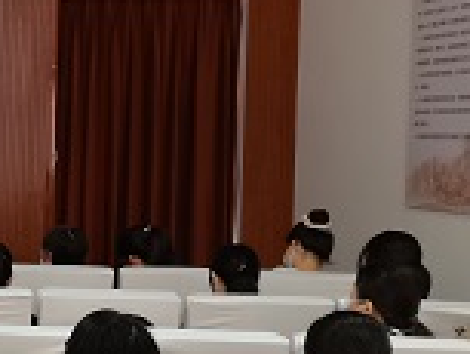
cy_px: 182
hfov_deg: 16.2
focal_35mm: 102
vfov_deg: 14.5
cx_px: -378
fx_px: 1386
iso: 100
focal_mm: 5.58
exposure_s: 1/50
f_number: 1.8
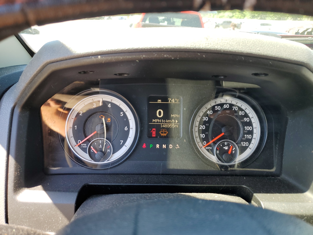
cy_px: 118
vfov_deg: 53.1
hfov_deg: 67.3
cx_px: 156
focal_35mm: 26
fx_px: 235
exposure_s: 1/172
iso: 50
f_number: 1.5
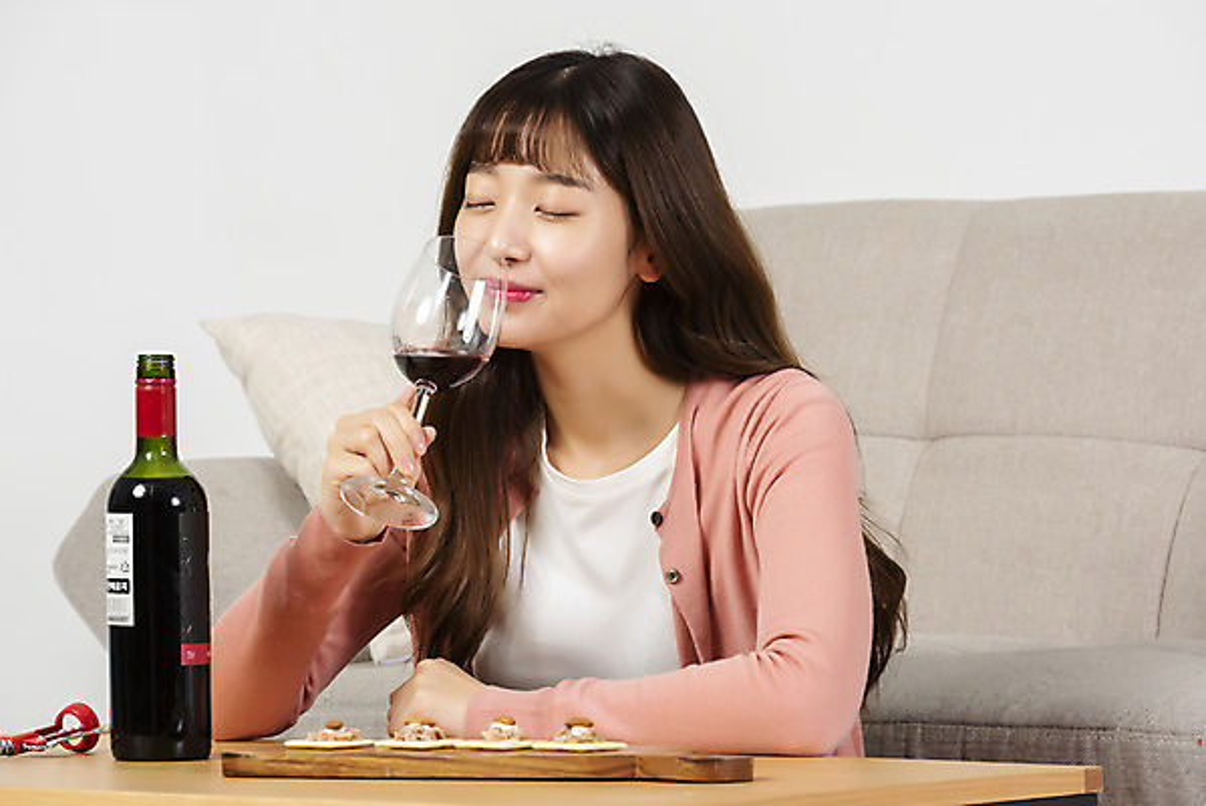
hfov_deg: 10.8
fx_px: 6368
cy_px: 403
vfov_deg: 7.2
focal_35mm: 190
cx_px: 603
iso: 100
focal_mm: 190
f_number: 11
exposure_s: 1/125
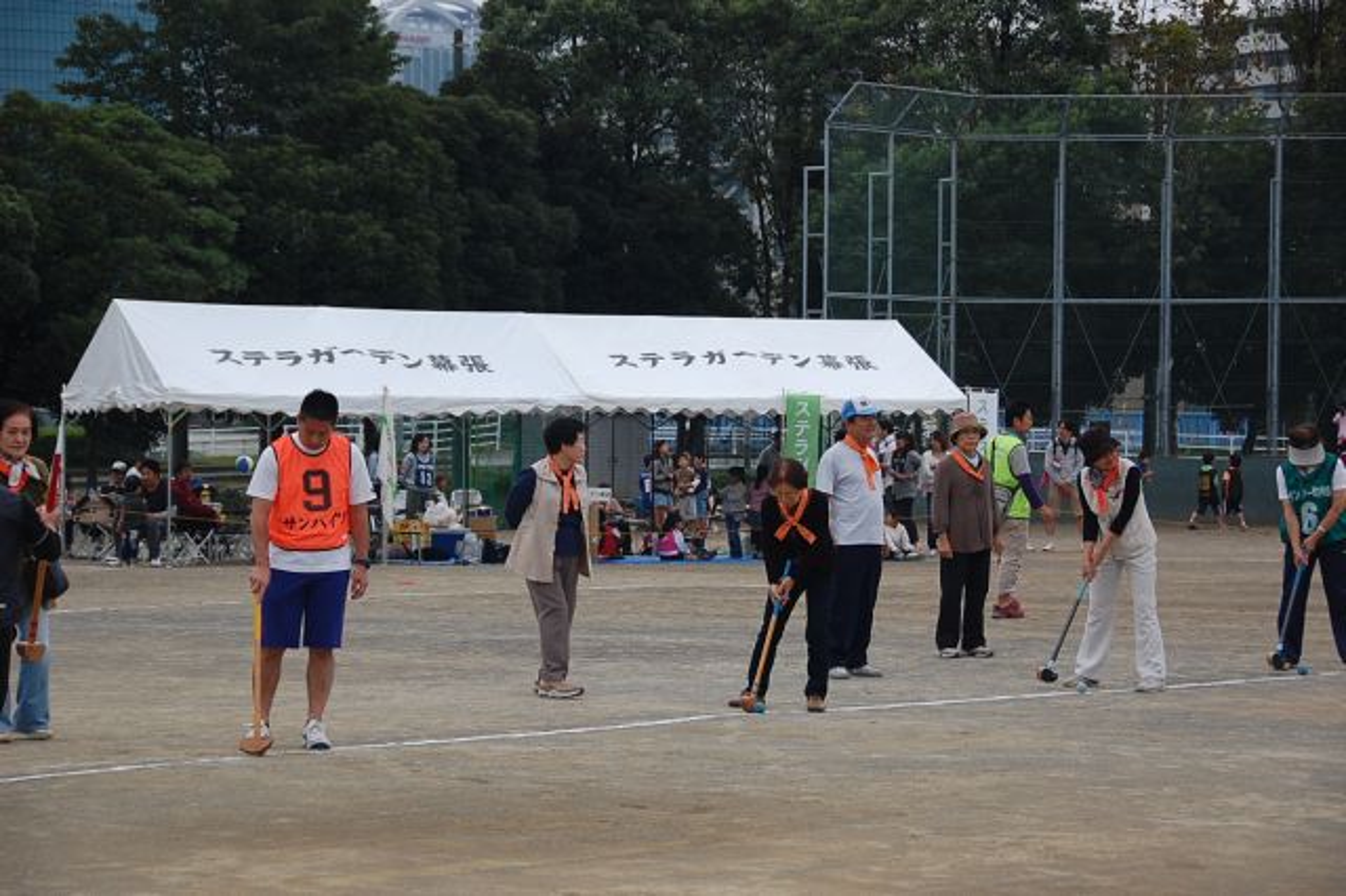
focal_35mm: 105
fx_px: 3924
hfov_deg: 19.5
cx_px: 673
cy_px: 448
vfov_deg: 13.0
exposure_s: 1/500
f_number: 5.6
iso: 320
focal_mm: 70
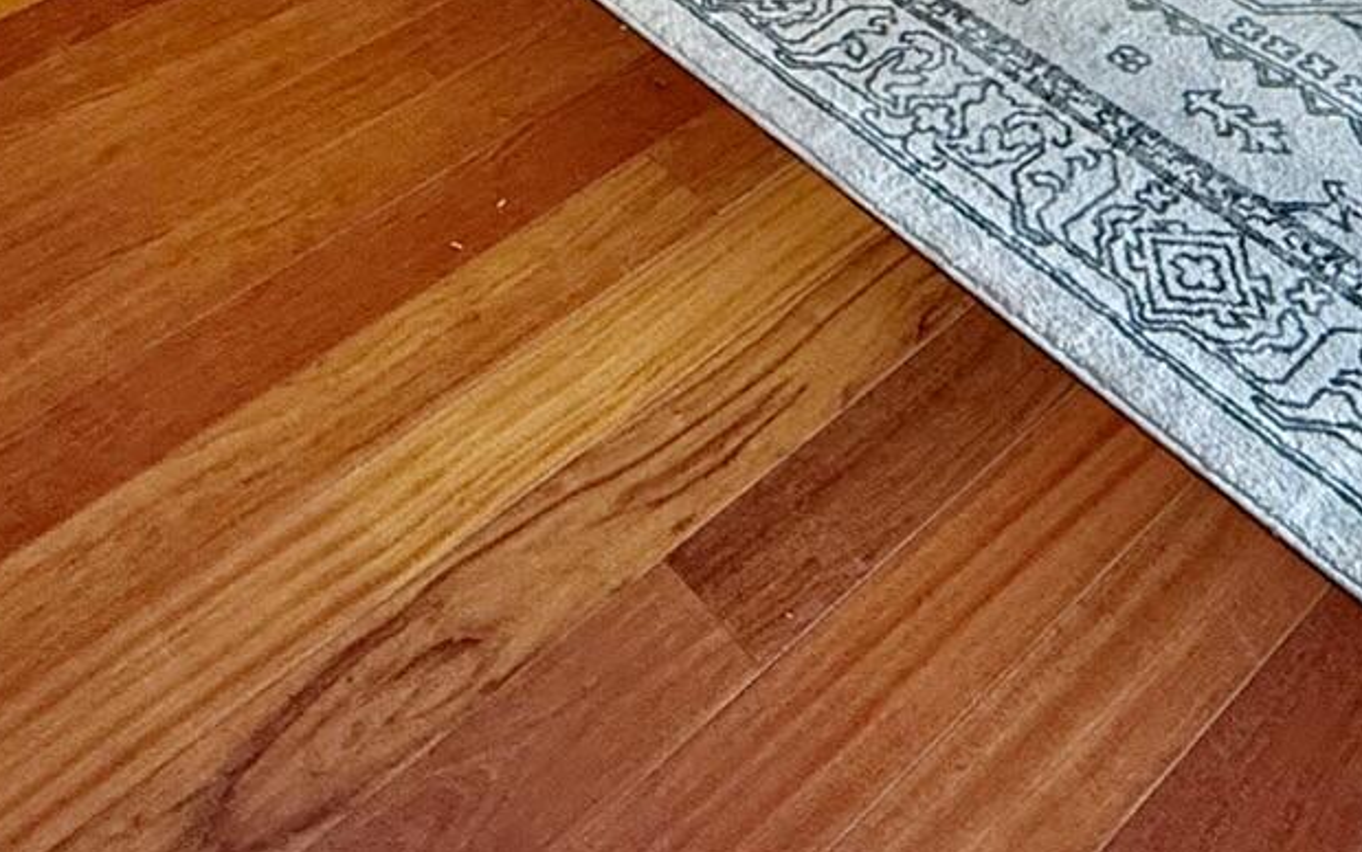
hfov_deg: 41.0
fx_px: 1819
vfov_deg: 18.6
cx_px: 672
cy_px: -786
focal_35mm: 49
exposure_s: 1/63
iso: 400
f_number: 2.2
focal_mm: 2.22
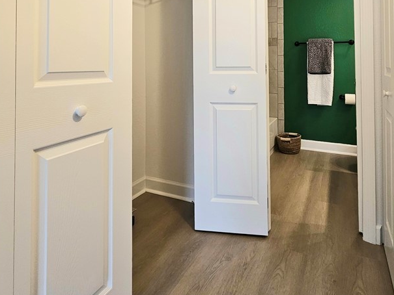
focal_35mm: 22
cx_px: 222
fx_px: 250
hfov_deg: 76.0
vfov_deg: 56.3
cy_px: 55
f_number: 2.2
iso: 100
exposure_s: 1/60.2
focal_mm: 2.2
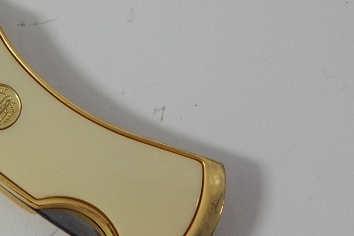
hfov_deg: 17.7
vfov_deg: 12.1
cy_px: 109
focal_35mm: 113
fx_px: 1111
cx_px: 9
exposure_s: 1/60
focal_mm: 9.7
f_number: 3.8
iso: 400
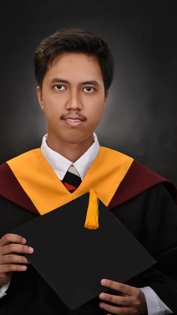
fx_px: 1118
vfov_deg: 16.0
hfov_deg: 9.0
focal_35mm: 134
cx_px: 74
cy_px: 158
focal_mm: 85
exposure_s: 1/125
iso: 160
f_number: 11
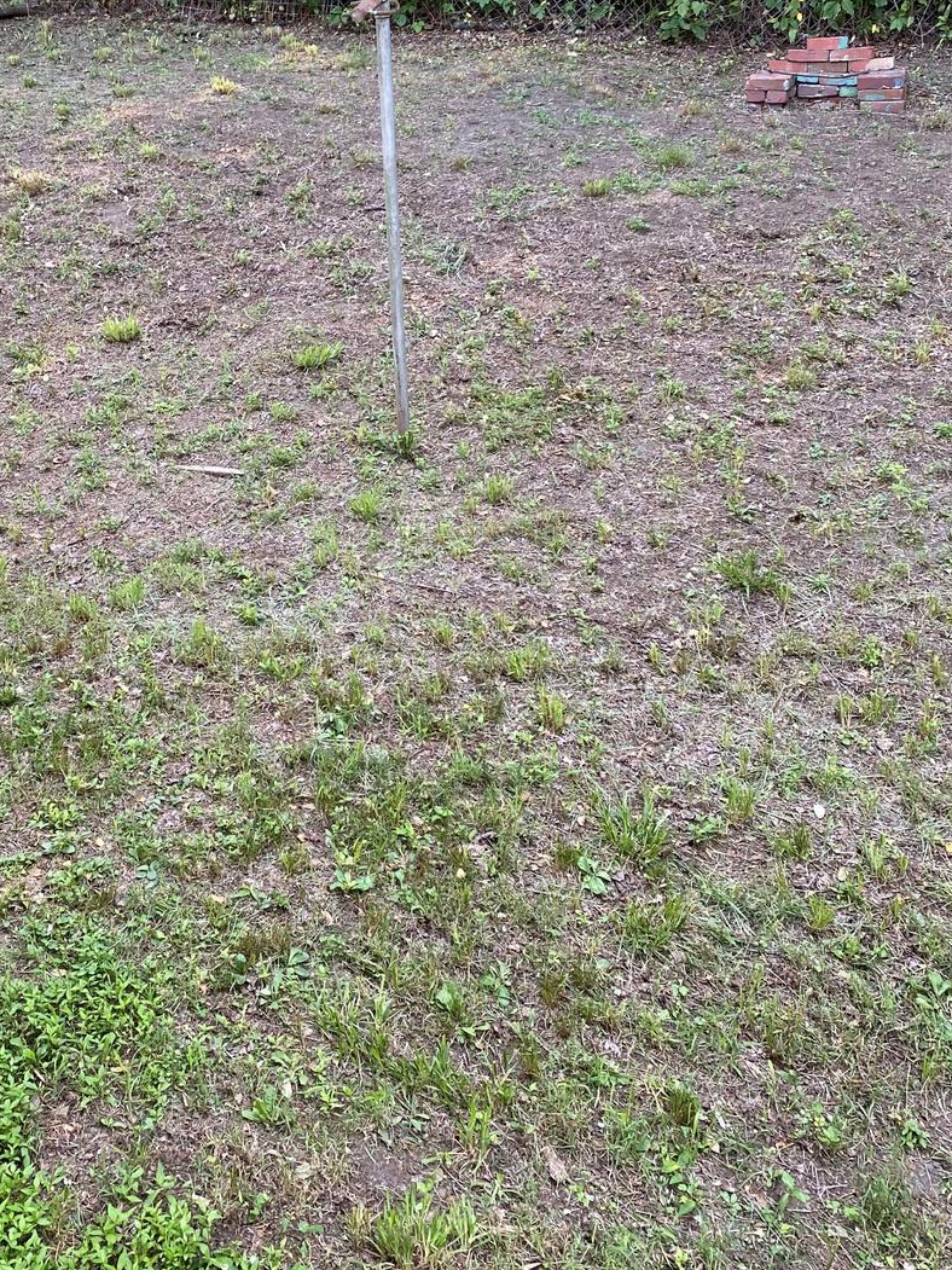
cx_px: 285
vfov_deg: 48.0
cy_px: 408
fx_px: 1394
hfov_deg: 37.1
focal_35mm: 38
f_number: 1.8
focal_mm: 4.25
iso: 40
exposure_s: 1/122
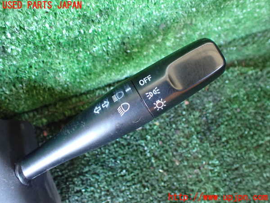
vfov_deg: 46.8
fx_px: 234
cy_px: 102
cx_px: 135
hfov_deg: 60.0
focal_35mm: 30
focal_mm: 5.4
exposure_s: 1/30
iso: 1250
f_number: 2.3
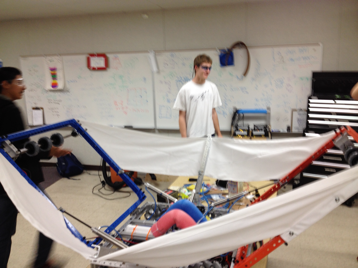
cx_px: 179
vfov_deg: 40.7
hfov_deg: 52.6
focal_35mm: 35
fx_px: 362
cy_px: 134
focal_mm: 4.28
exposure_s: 1/20
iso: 64
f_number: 2.4
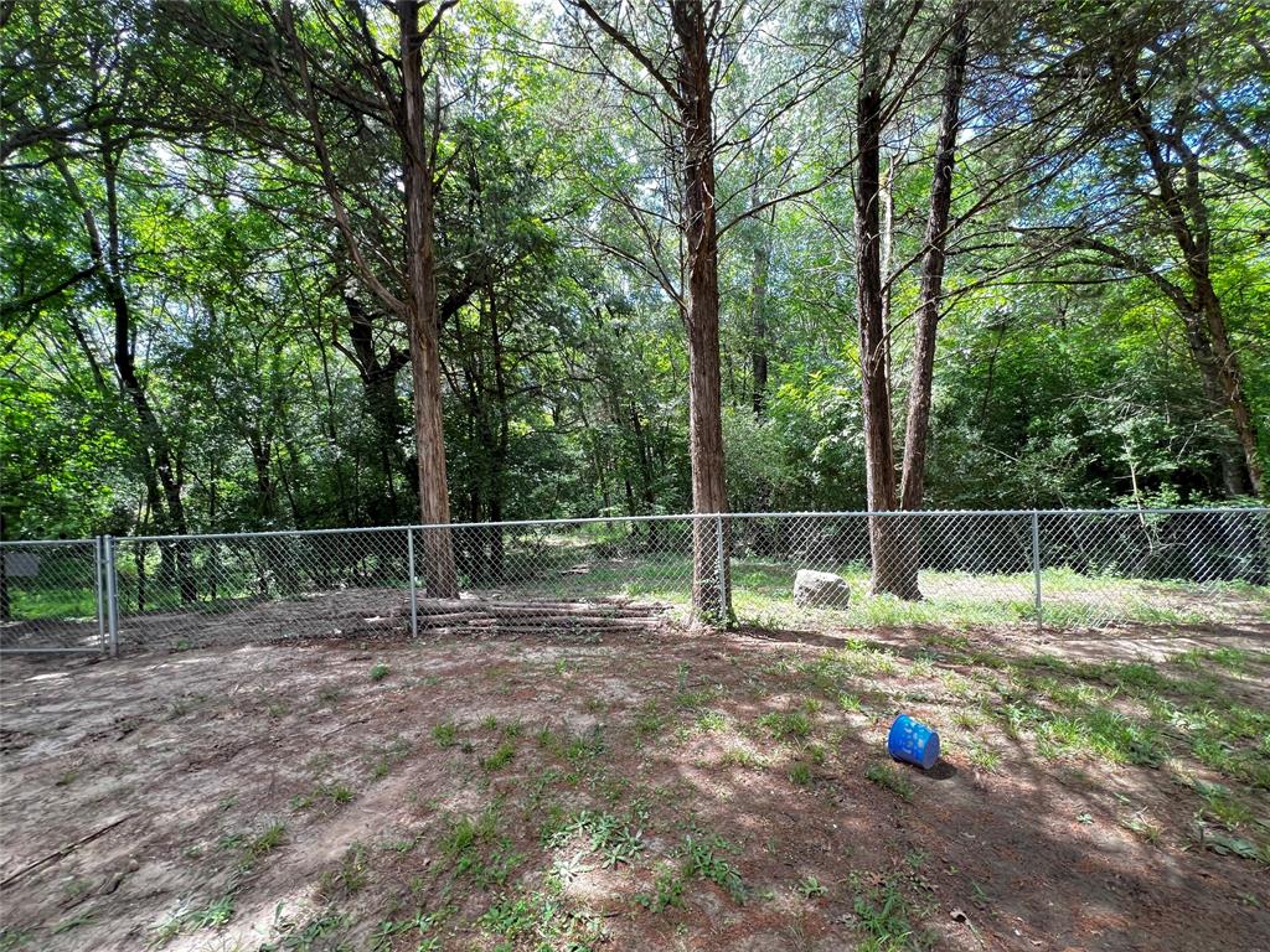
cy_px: 476
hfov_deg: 106.2
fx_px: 477
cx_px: 635
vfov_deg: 89.9
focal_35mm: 13
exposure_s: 1/99
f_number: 1.8
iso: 100
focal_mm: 1.57
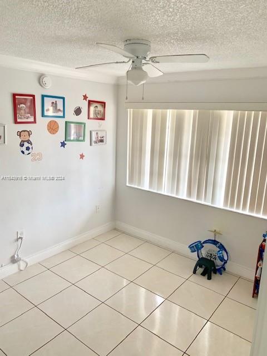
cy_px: 178
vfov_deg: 67.3
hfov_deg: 53.1
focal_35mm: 26
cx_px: 134
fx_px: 267
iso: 125
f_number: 1.8
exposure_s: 1/60
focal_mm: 4.25
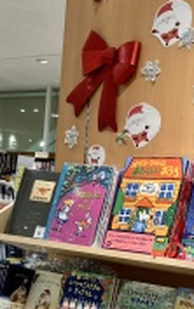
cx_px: 175
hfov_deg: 19.1
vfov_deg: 30.0
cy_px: 243
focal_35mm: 67
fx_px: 565
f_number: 1.8
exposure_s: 1/83
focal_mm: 3.99
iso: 50
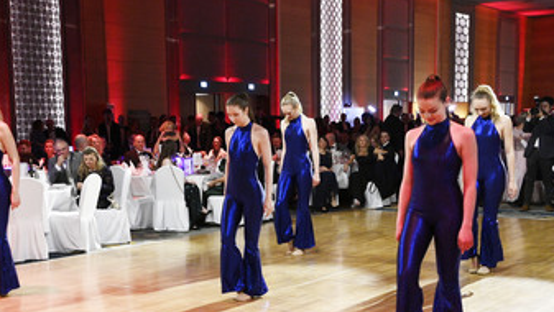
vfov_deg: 21.4
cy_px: 215
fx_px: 823
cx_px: 241
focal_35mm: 56
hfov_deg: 37.1
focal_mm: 40
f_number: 5.6
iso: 6400
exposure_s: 1/60
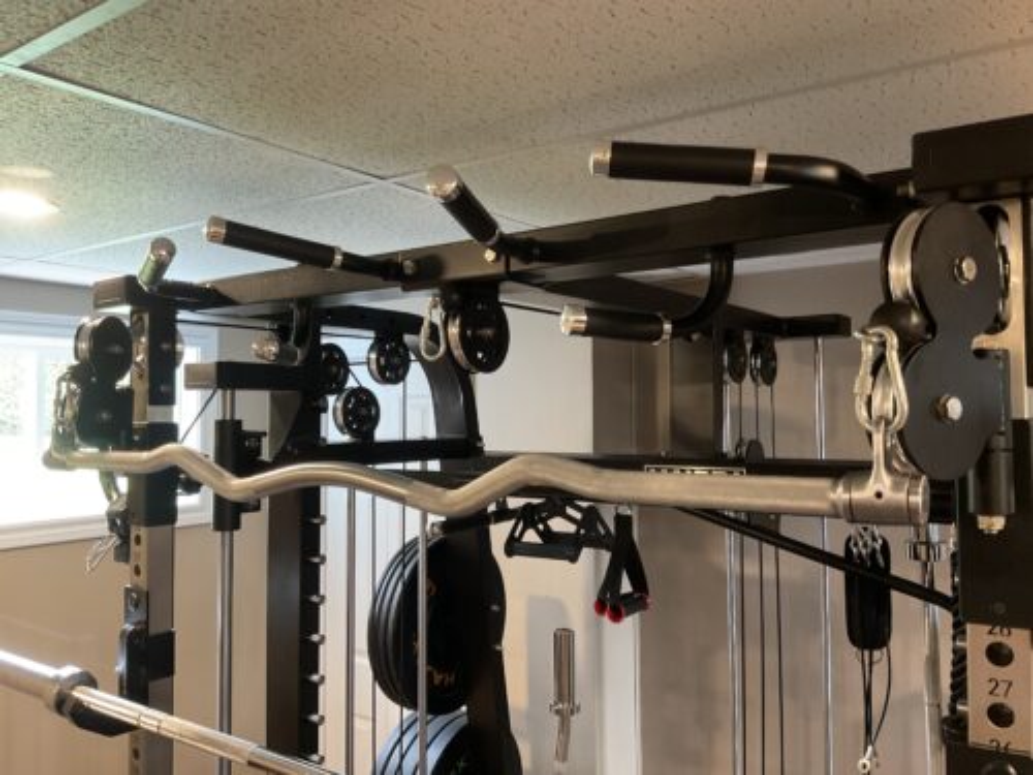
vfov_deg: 48.2
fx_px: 865
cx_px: 516
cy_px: 388
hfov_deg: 61.7
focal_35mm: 29
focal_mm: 3
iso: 250
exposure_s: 1/40
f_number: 1.8
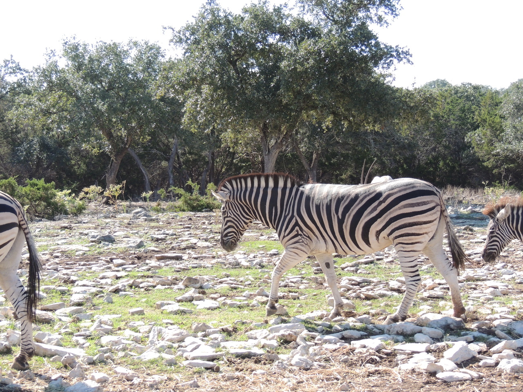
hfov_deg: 27.8
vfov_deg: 21.0
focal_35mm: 70
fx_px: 1058
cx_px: 262
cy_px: 196
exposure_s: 1/400
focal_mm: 12.4
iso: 160
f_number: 3.9
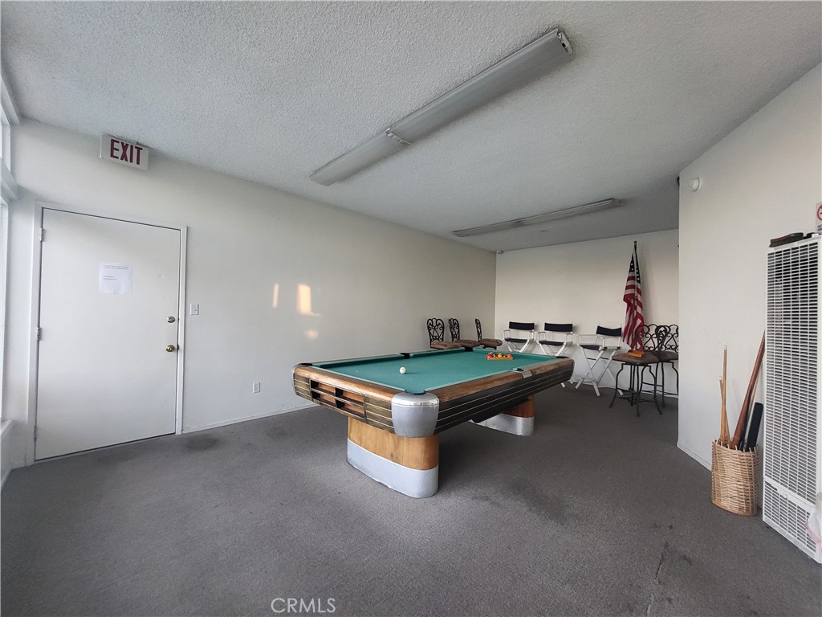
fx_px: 309
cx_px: 411
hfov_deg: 106.2
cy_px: 308
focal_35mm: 13
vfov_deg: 89.9
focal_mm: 1.74
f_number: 2.2
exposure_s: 1/60
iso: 250
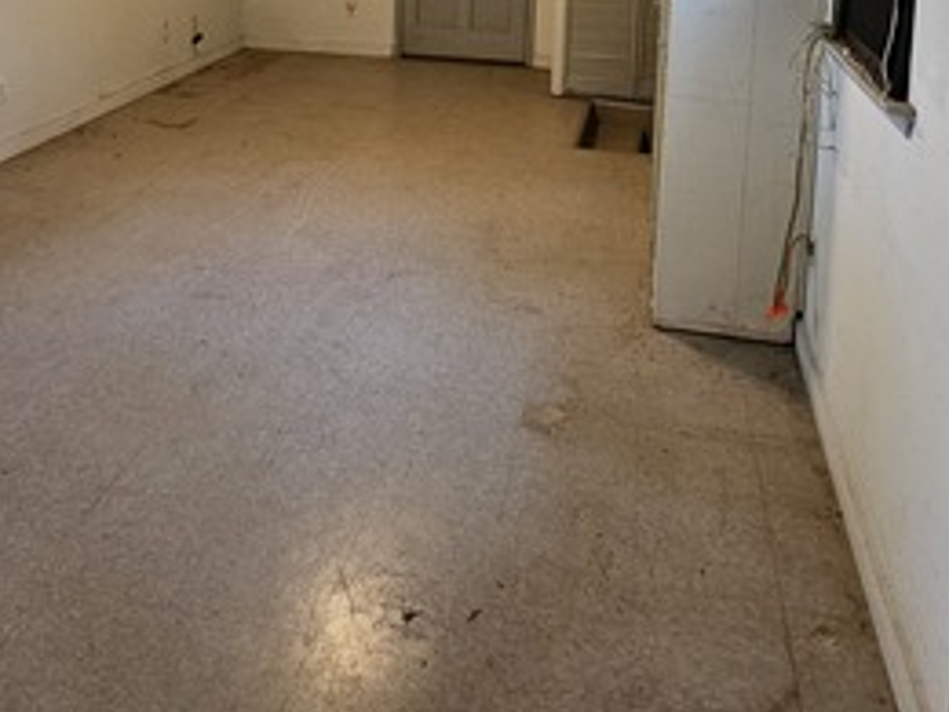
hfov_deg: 56.8
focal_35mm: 32
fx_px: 877
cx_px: 464
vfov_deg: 37.9
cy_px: -44
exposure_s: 1/60
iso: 250
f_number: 2.2
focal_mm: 2.2
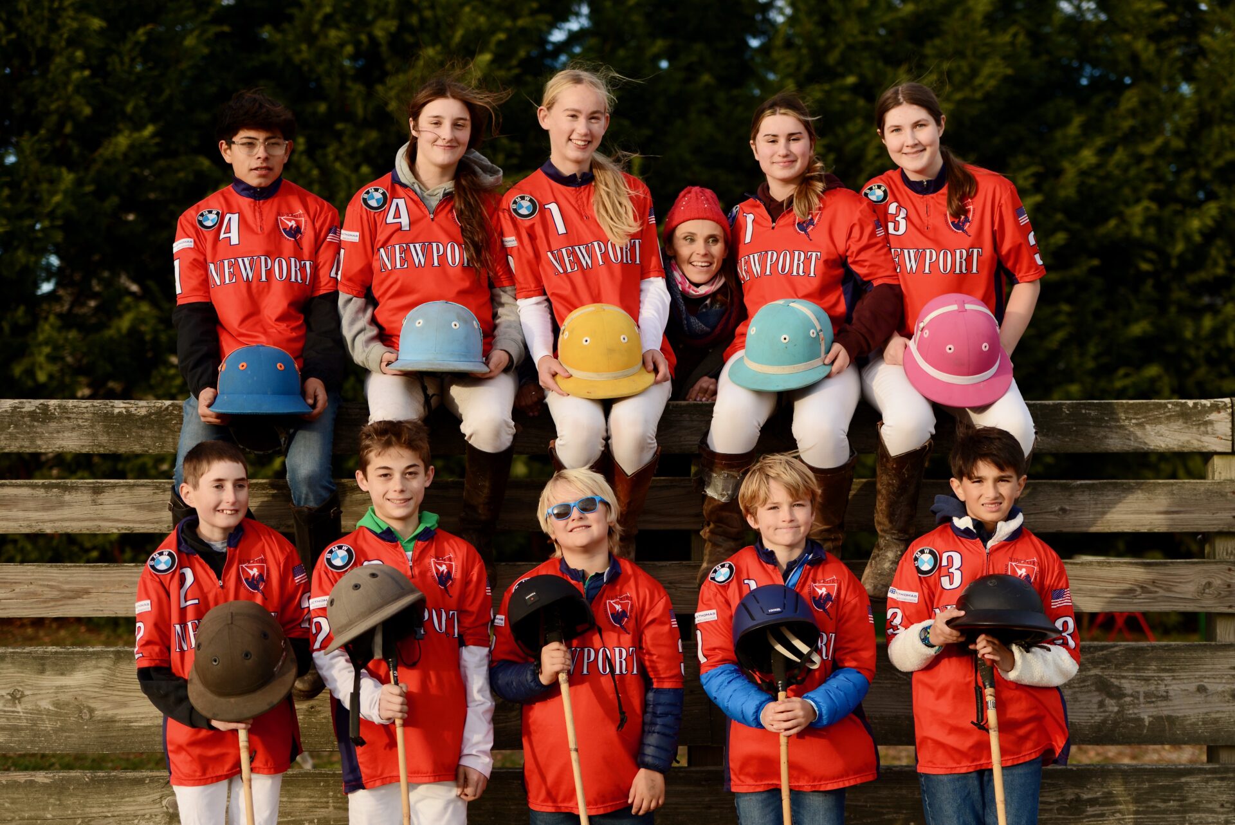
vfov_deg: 19.5
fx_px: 2402
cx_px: 618
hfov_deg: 28.8
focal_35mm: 70
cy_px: 412
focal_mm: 70
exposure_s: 1/640
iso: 100
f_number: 2.8
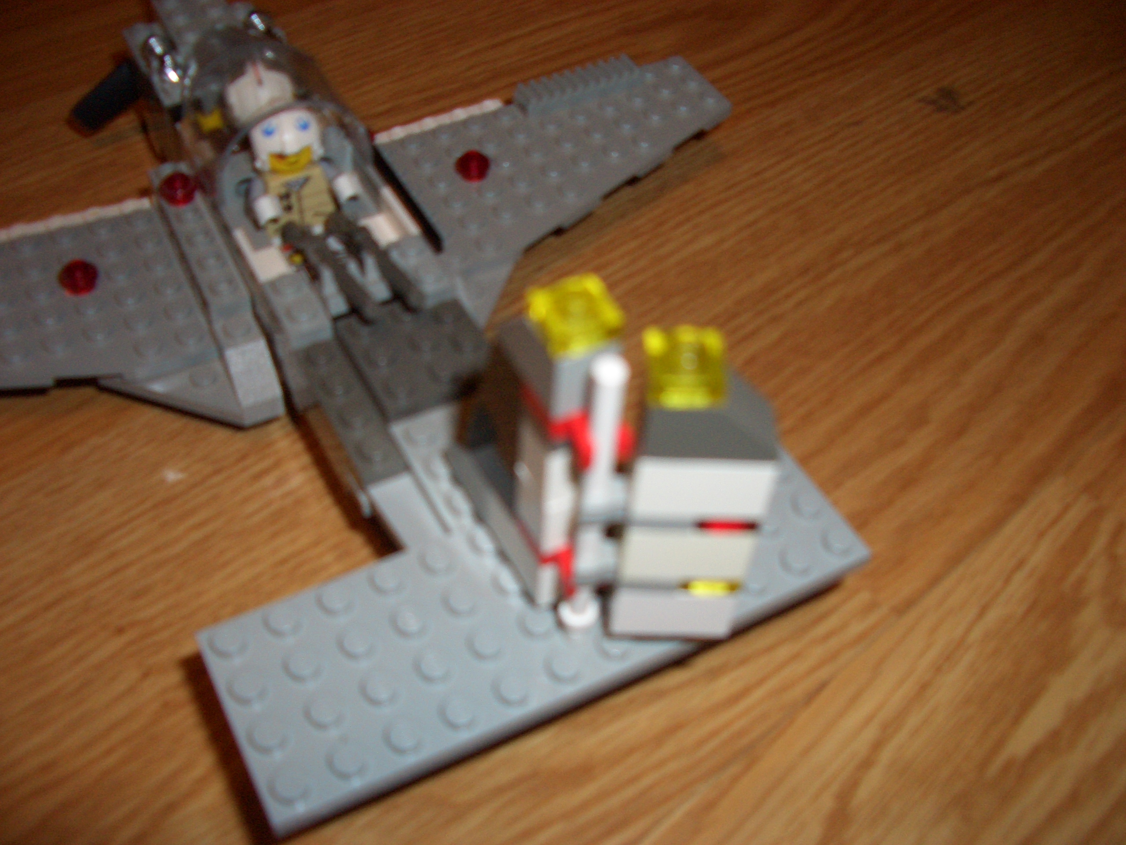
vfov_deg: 40.7
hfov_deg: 52.6
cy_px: 422
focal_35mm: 35
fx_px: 1138
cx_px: 563
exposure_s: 1/60
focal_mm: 5.8
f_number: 2.6
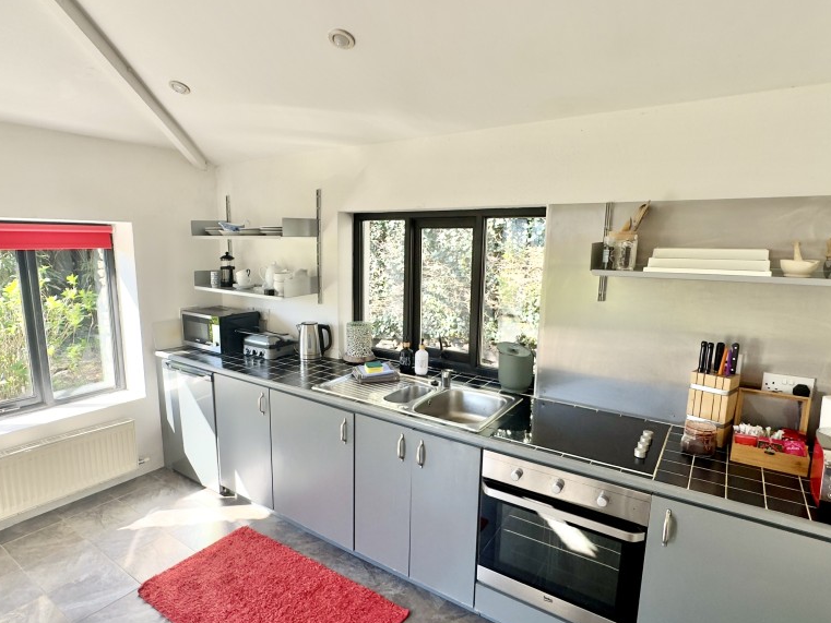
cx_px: 392
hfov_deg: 94.4
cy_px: 345
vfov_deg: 77.9
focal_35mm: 16
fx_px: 384
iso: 40
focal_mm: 2.22
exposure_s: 1/124
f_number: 2.2
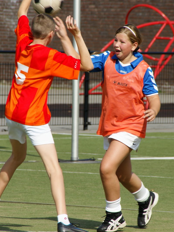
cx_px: 87
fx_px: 2728
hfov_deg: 3.7
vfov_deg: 4.9
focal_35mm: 407
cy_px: 117
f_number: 10
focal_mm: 250
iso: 200
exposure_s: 1/400
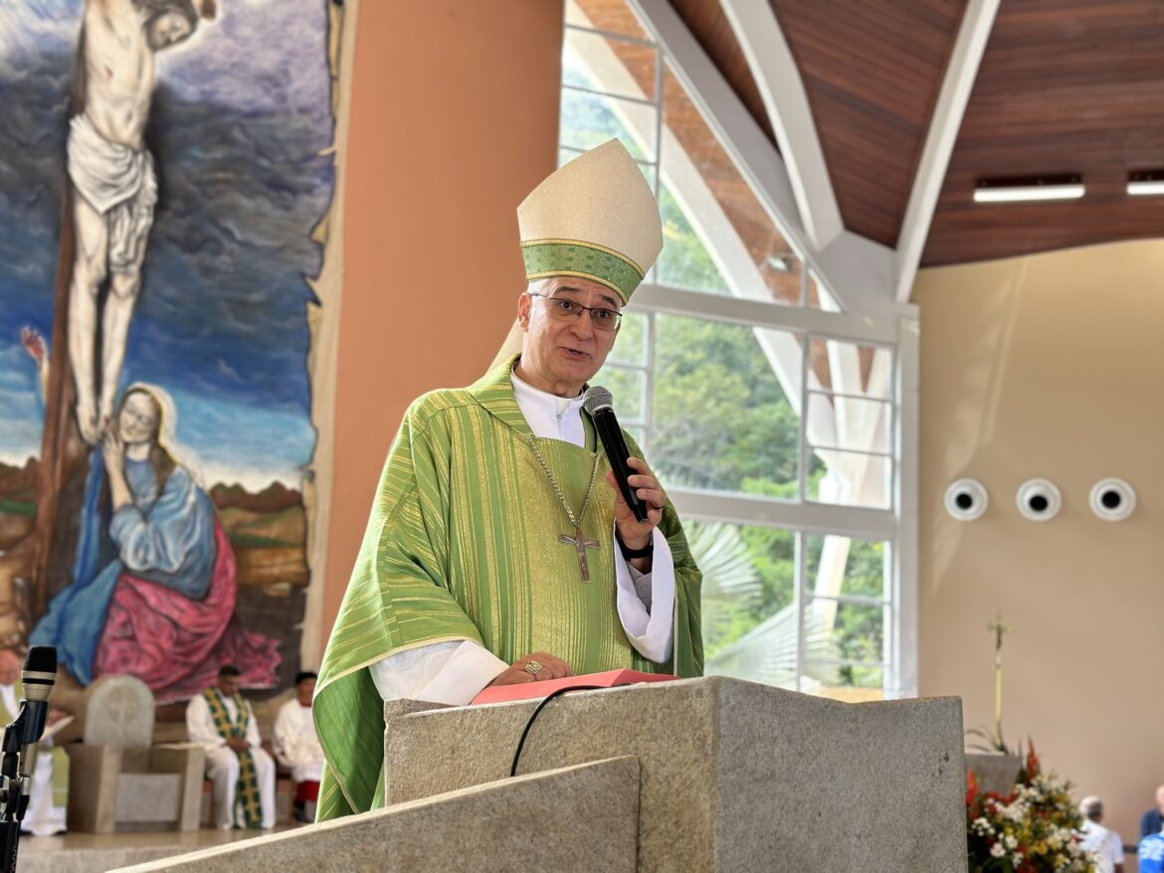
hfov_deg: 39.6
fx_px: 1614
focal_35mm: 48
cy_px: 436
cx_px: 582
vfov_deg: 30.3
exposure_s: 1/232
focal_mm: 6.86
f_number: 1.78
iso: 80
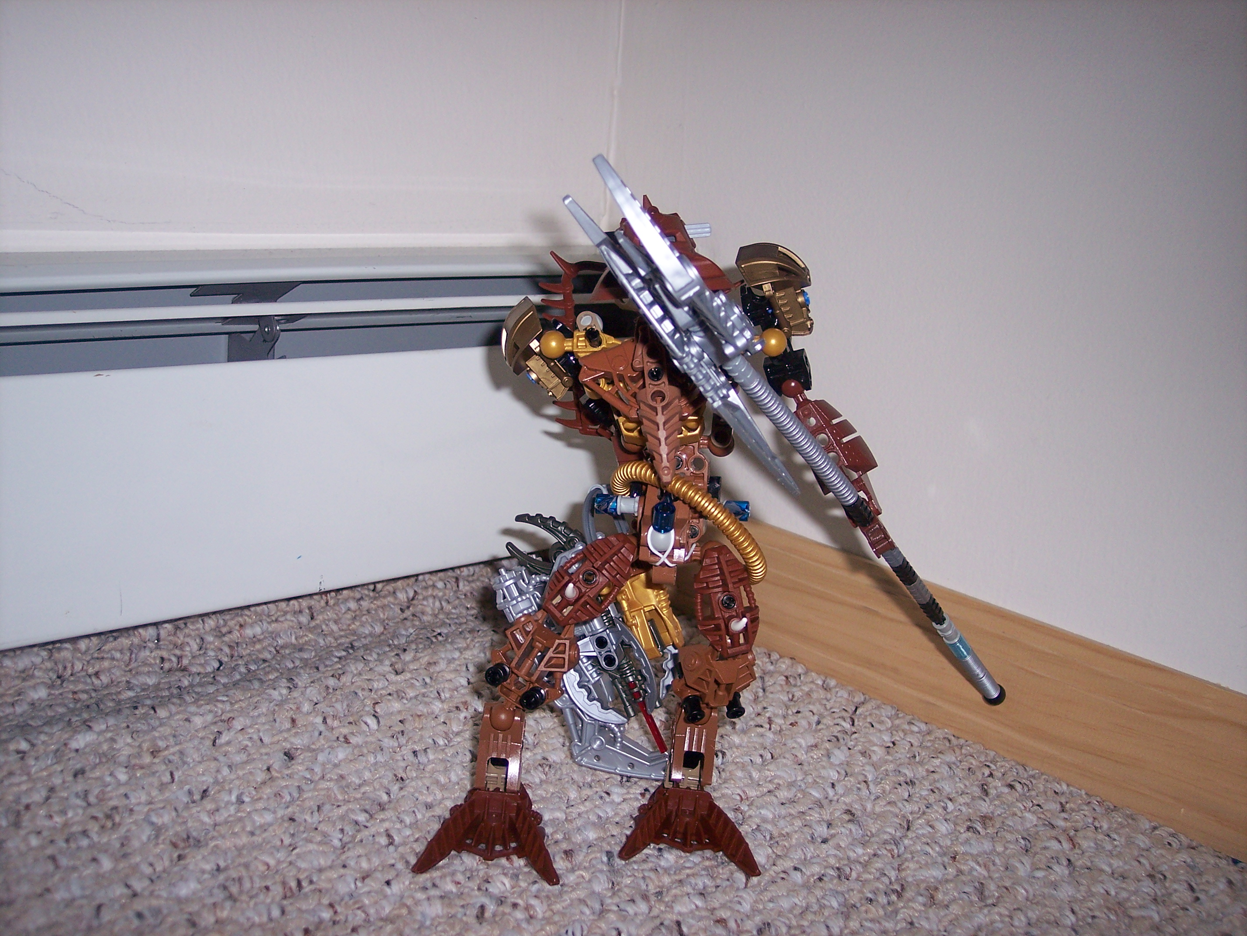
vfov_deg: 36.8
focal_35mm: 39
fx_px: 1405
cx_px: 624
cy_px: 468
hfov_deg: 47.9
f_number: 2.8
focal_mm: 8
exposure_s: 1/60
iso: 100
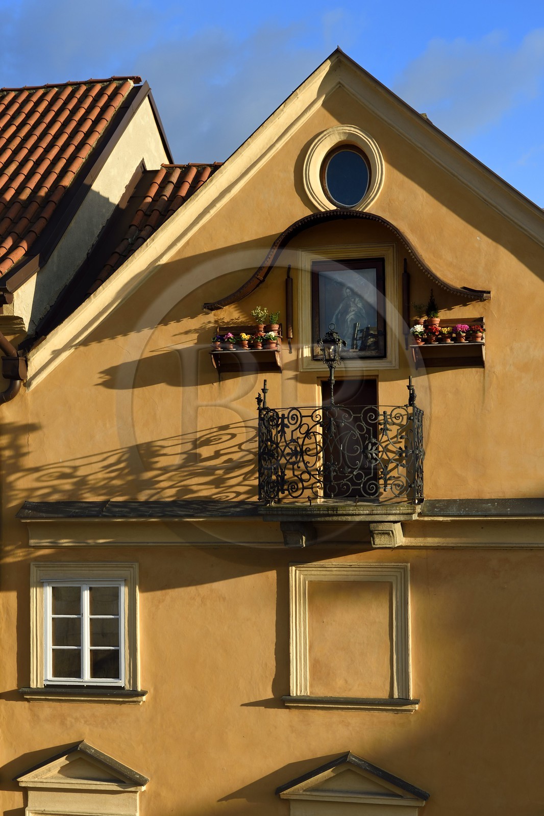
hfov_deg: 26.0
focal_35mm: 52
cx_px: 272
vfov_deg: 38.2
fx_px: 1179
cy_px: 408
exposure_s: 1/250
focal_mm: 52
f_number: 9
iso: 200
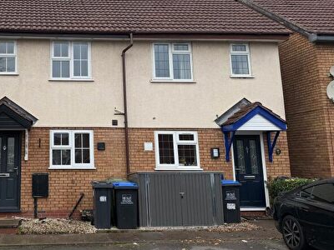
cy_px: 85
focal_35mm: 42
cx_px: 58
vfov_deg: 34.1
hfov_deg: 42.4
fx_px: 405
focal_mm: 6.76
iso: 80
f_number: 1.78
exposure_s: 1/1585
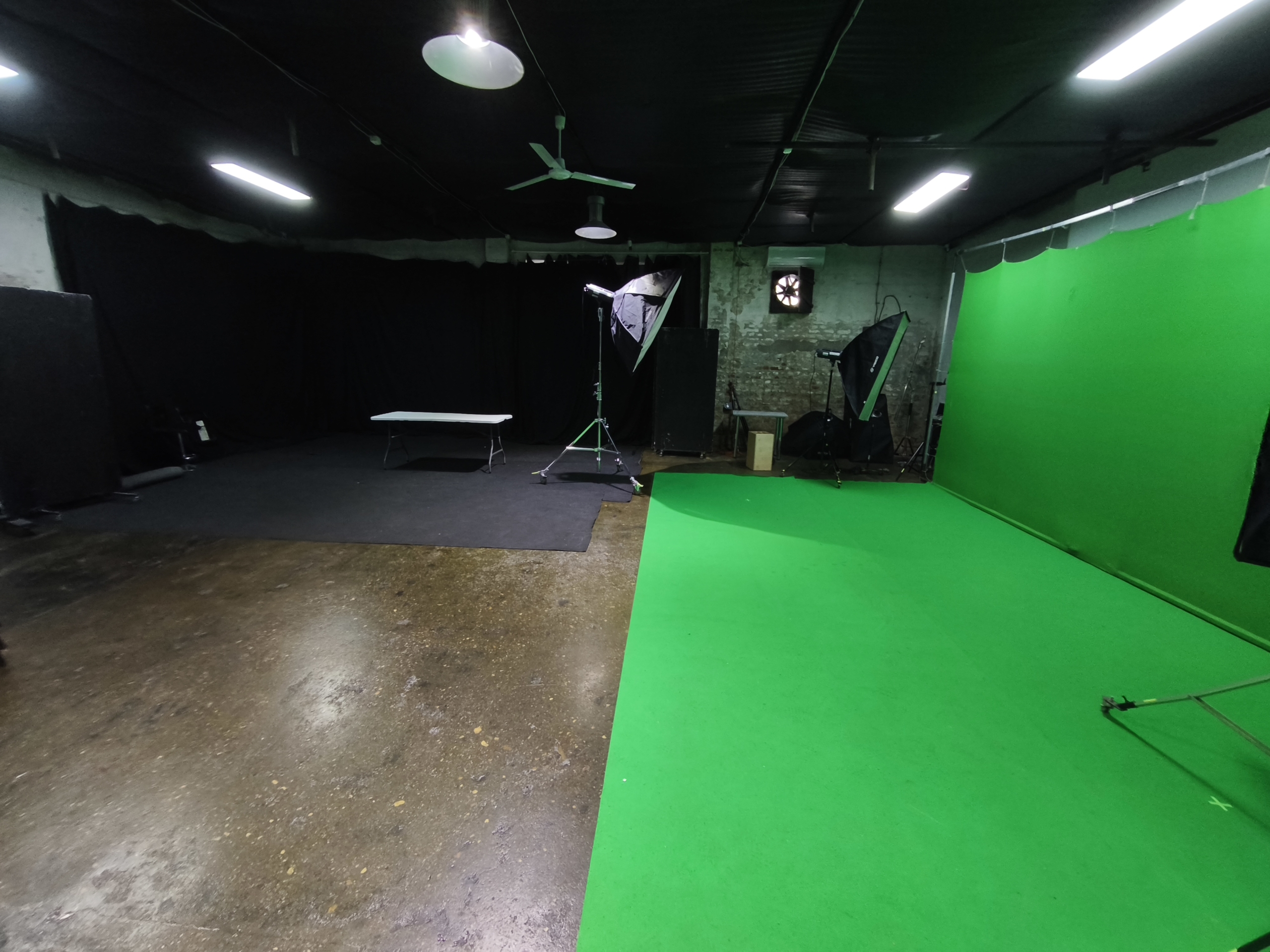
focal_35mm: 15
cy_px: 476
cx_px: 635
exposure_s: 1/33.3
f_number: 2.2
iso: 160
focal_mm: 1.91
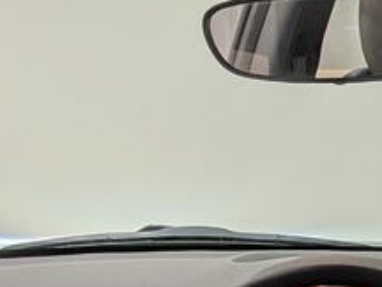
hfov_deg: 17.1
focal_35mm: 114
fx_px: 1258
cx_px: 331
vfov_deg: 12.0
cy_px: 516
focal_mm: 4.53
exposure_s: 1/194
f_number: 1.7
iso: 27
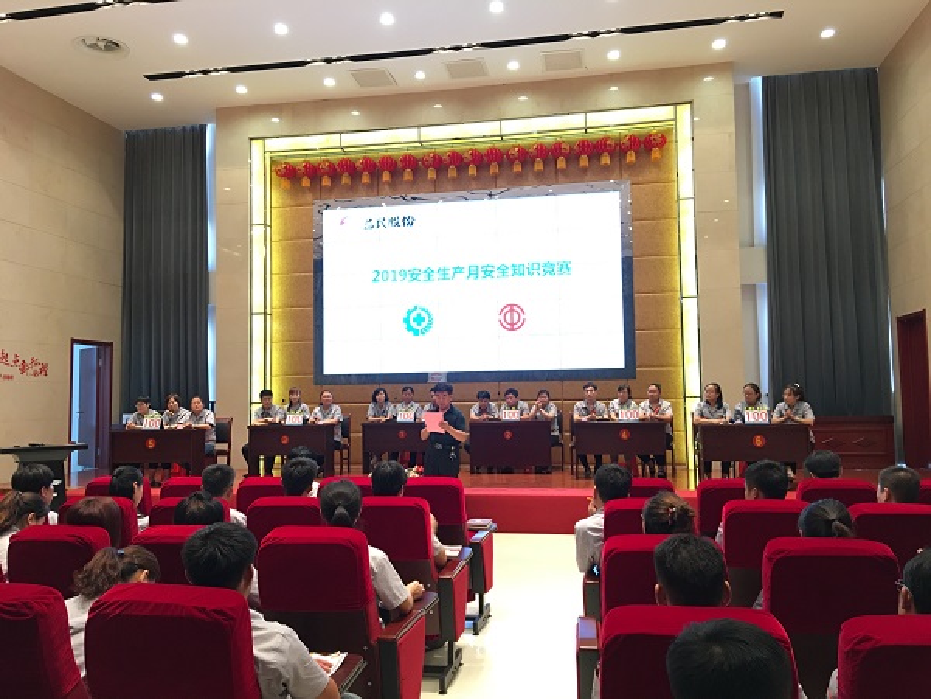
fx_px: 780
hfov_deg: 61.7
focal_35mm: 29
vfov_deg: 48.2
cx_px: 466
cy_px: 350
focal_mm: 4.15
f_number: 2.2
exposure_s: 1/17
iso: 100
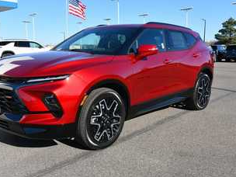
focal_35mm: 38
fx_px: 259
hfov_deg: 48.8
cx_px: 100
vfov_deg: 37.7
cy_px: 78
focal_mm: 20
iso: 100
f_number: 8
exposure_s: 1/250
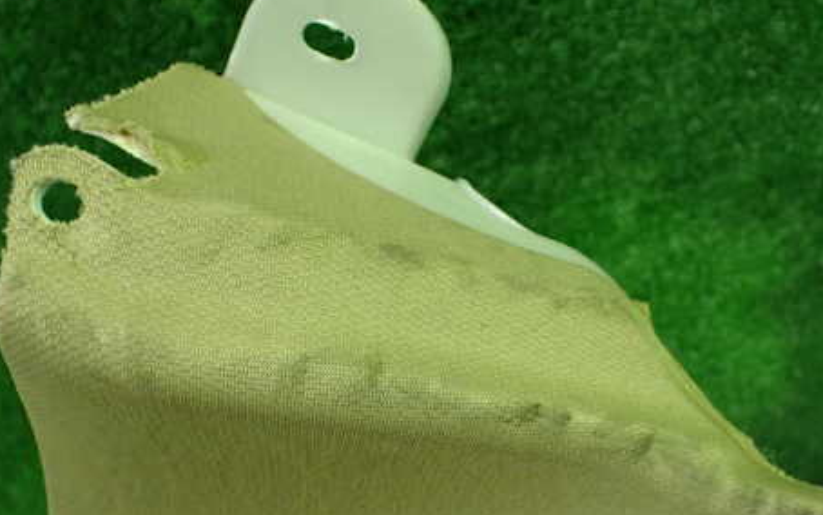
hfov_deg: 47.1
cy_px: 364
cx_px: 444
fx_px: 942
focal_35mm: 42
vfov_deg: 30.2
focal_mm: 5.4
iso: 800
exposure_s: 1/80
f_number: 2.3
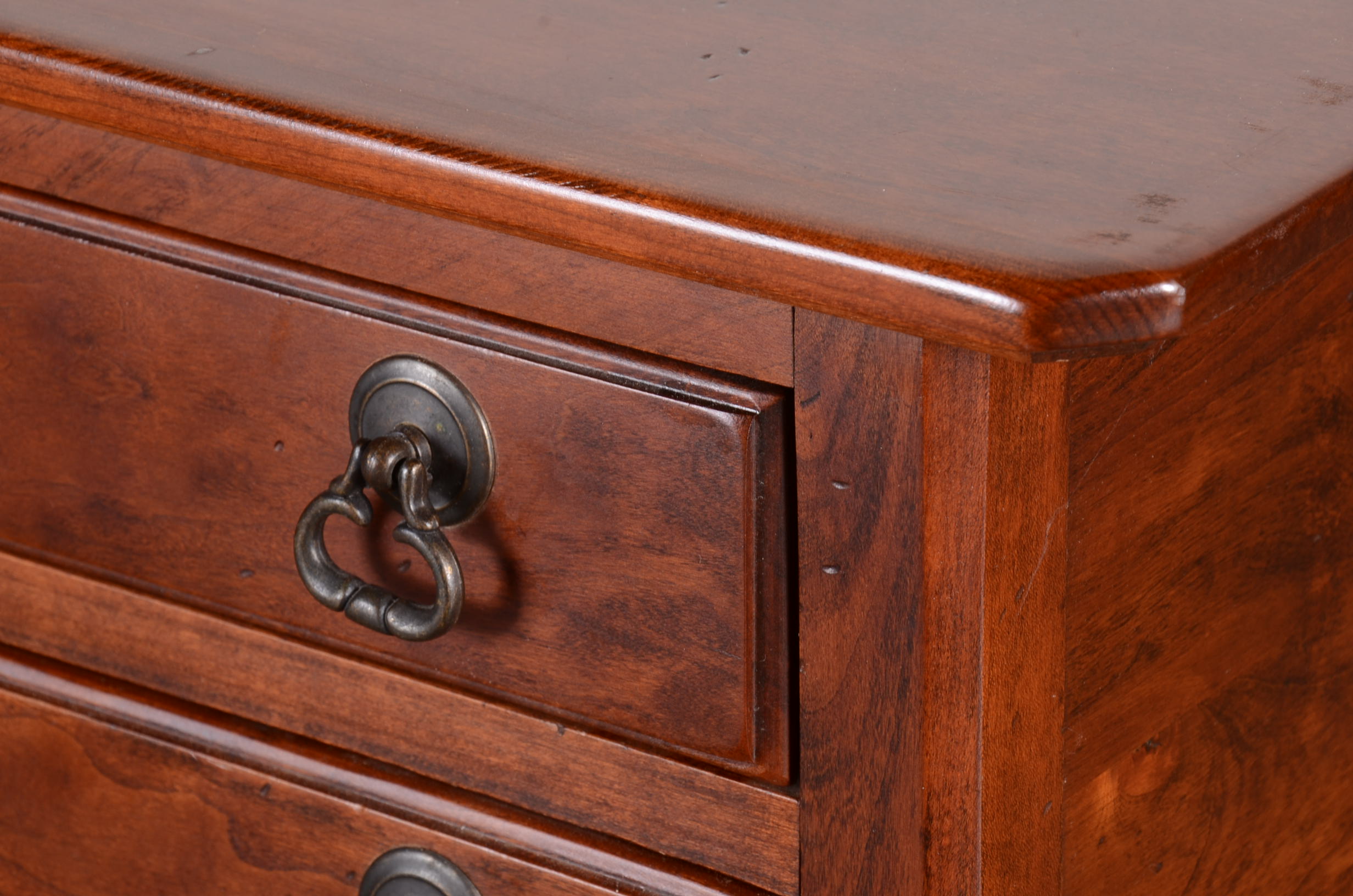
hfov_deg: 13.1
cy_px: 448
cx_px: 676
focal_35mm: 158
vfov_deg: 8.7
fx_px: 5907
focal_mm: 105
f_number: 13
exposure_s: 1/100
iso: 160
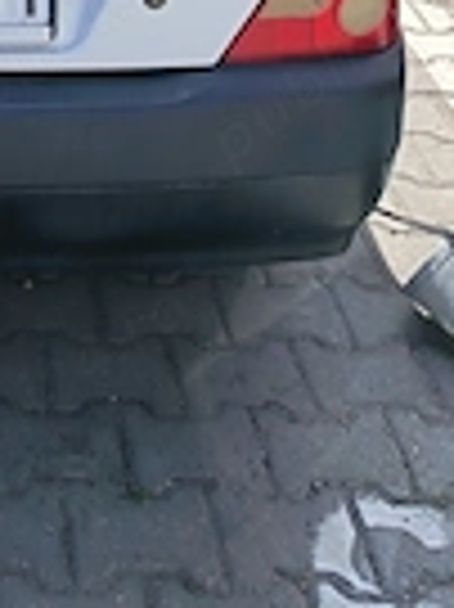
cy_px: -216
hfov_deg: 19.3
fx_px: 1244
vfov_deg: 23.6
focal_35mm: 71
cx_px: -117
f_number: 1.75
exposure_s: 1/510
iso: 100
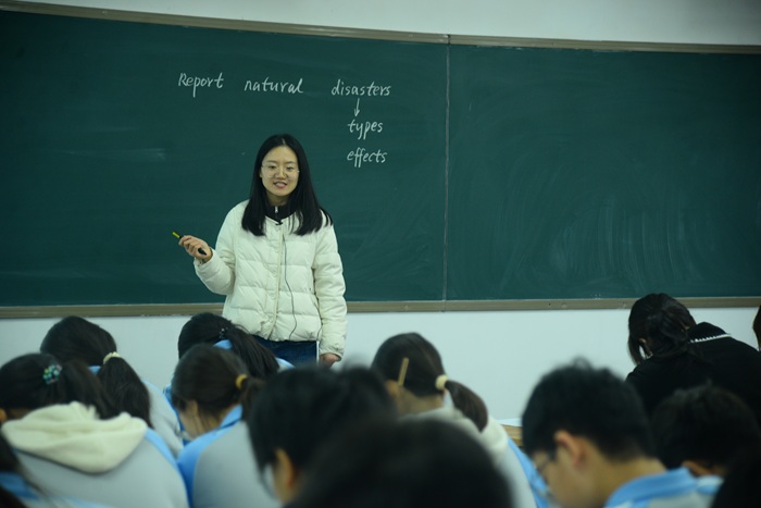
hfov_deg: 22.1
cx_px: 380
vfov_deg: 14.9
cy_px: 254
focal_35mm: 92
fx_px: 1945
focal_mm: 92
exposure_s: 1/80
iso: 1000
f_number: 4
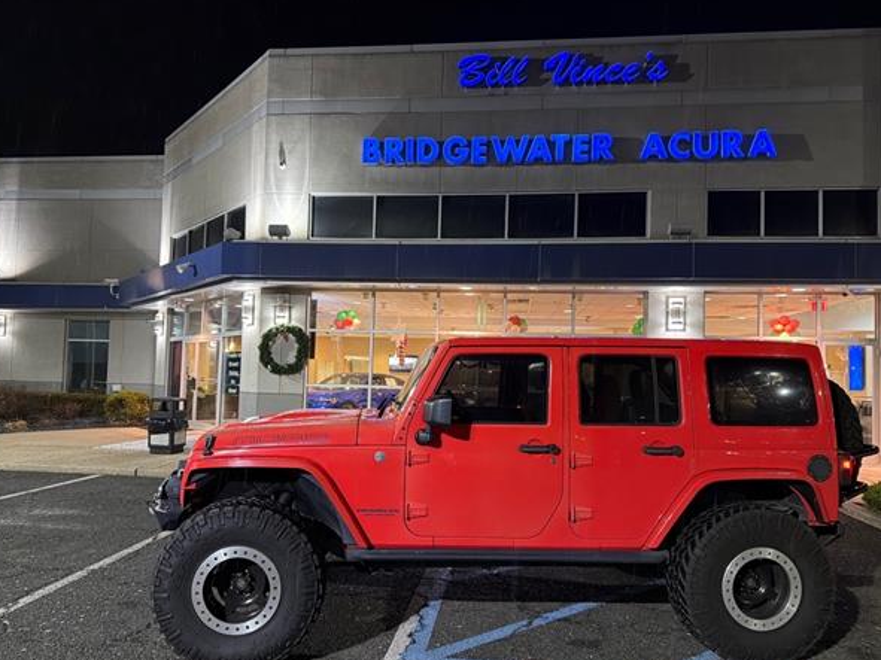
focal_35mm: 26
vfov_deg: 53.0
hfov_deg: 67.3
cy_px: 349
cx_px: 432
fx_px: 662
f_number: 1.78
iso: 640
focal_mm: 6.76
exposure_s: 1/40
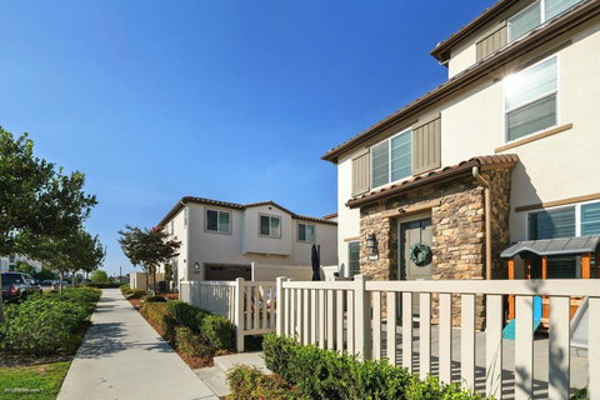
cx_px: 300
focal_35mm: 15
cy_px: 200
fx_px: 250
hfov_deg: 100.4
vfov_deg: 77.3
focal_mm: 10
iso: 320
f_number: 8
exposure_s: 1/250
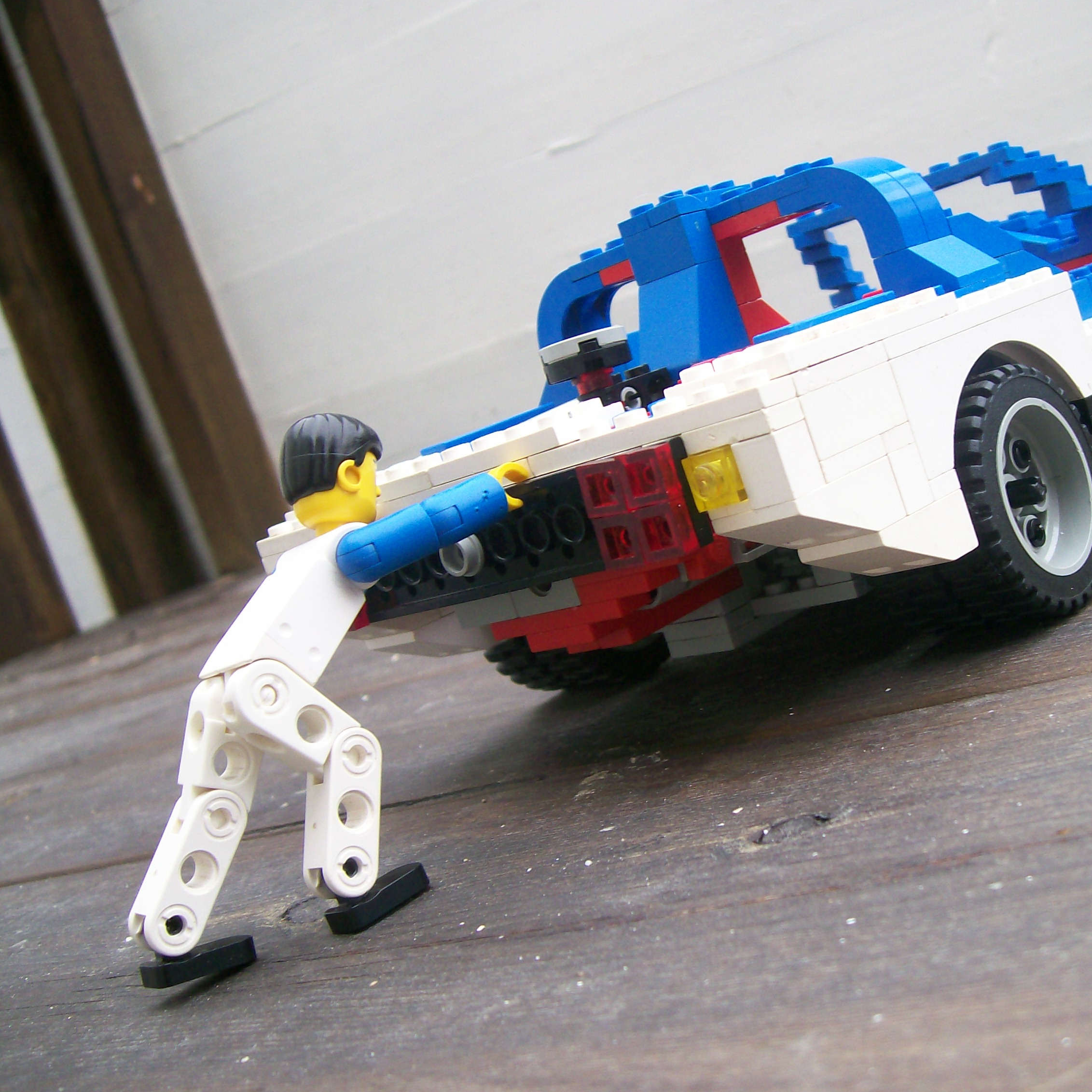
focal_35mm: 42
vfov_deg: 40.0
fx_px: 1499
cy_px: 546
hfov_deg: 39.5
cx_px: 730
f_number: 2.8
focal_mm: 5.8
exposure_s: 1/32
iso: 82
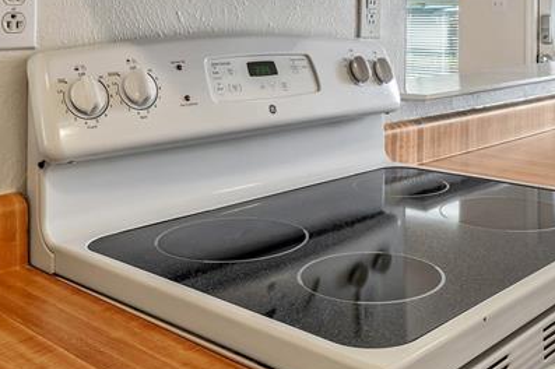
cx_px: 358
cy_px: 13
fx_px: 755
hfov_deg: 40.0
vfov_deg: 26.2
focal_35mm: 49
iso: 800
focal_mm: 19
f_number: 8
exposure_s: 1/30
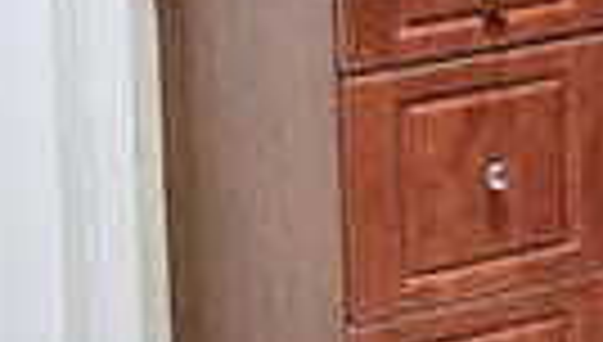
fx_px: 2595
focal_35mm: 162
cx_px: 1048
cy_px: -315
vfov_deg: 7.3
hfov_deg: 12.3
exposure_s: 1/20
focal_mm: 4.3
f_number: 2.4
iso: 250
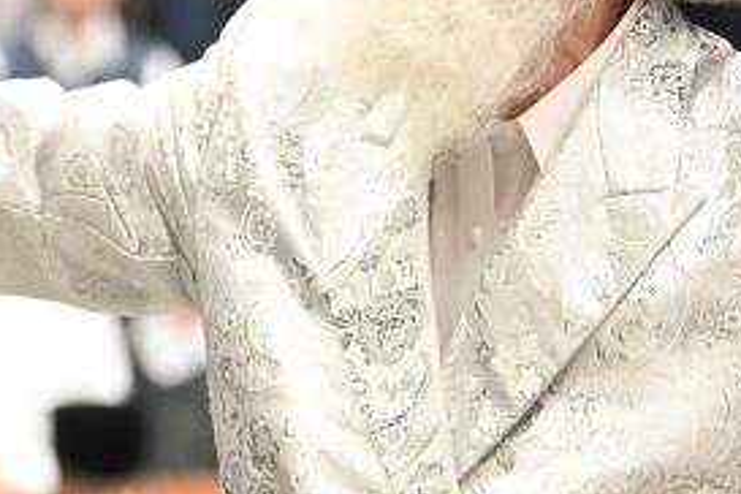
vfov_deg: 1.9
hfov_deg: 2.8
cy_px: 119
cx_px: 407
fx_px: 15045
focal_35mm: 731
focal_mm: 130
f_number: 2.8
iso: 2000
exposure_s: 1/200
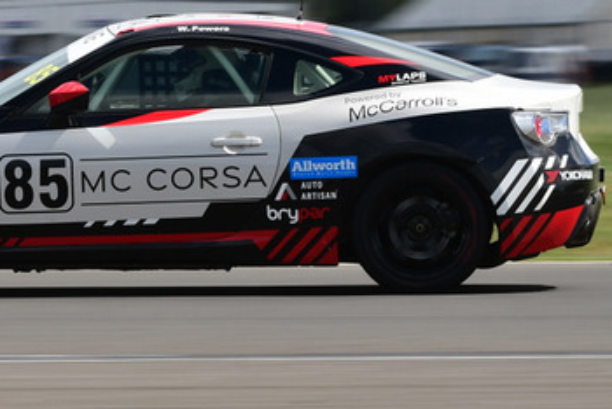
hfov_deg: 3.0
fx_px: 11654
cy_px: 47
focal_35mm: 685
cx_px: -17
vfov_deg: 2.0
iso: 100
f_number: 10
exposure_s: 1/200
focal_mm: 200
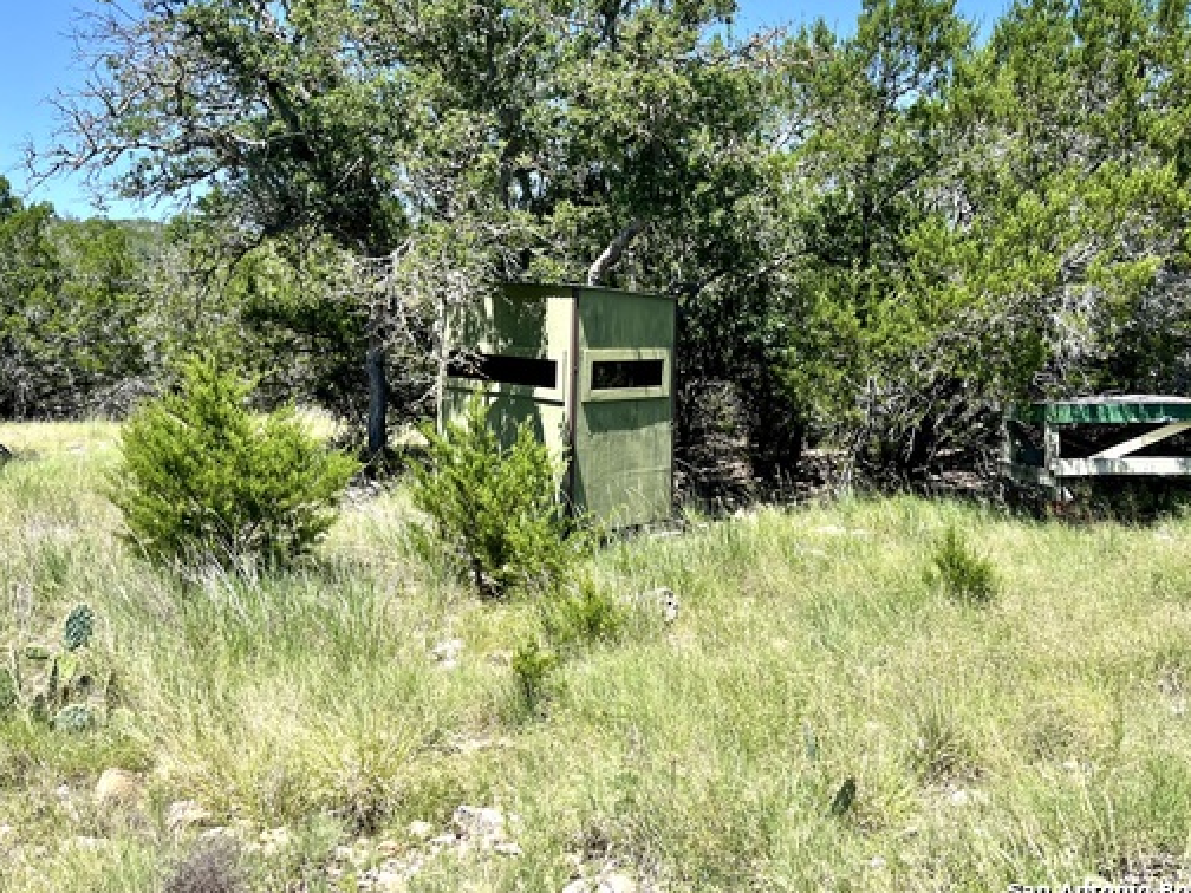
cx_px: 636
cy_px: 338
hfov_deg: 55.3
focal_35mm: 33
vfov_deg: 42.6
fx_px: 1135
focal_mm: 5.1
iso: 50
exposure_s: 1/1862
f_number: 1.6
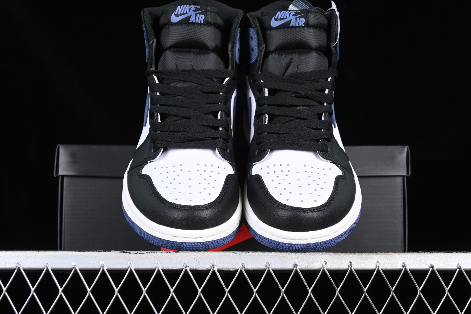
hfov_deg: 27.0
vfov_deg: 18.2
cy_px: 157
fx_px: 981
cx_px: 236
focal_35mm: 75
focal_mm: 50
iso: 160
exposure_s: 1/60
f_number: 6.3
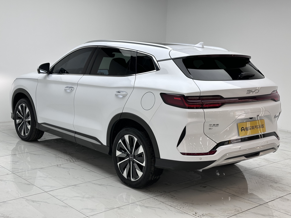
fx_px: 404
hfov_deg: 39.7
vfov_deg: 30.3
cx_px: 146
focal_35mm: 48
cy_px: 109
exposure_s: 1/168
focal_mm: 6.86
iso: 50
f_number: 1.78
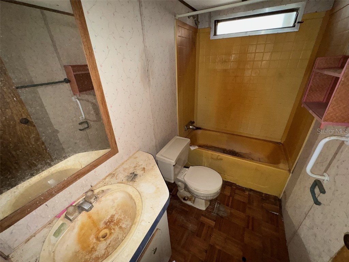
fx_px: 141
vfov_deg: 85.7
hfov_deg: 102.1
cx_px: 174
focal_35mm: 14
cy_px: 131
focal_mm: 2.22
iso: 200
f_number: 2.2
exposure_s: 1/30
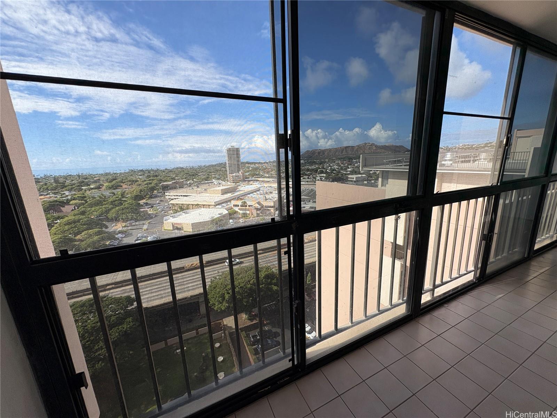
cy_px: 209
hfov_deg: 102.1
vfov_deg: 85.7
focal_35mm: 14
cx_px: 278
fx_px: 225
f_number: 2.2
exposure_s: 1/1063
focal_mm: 2.22
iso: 50
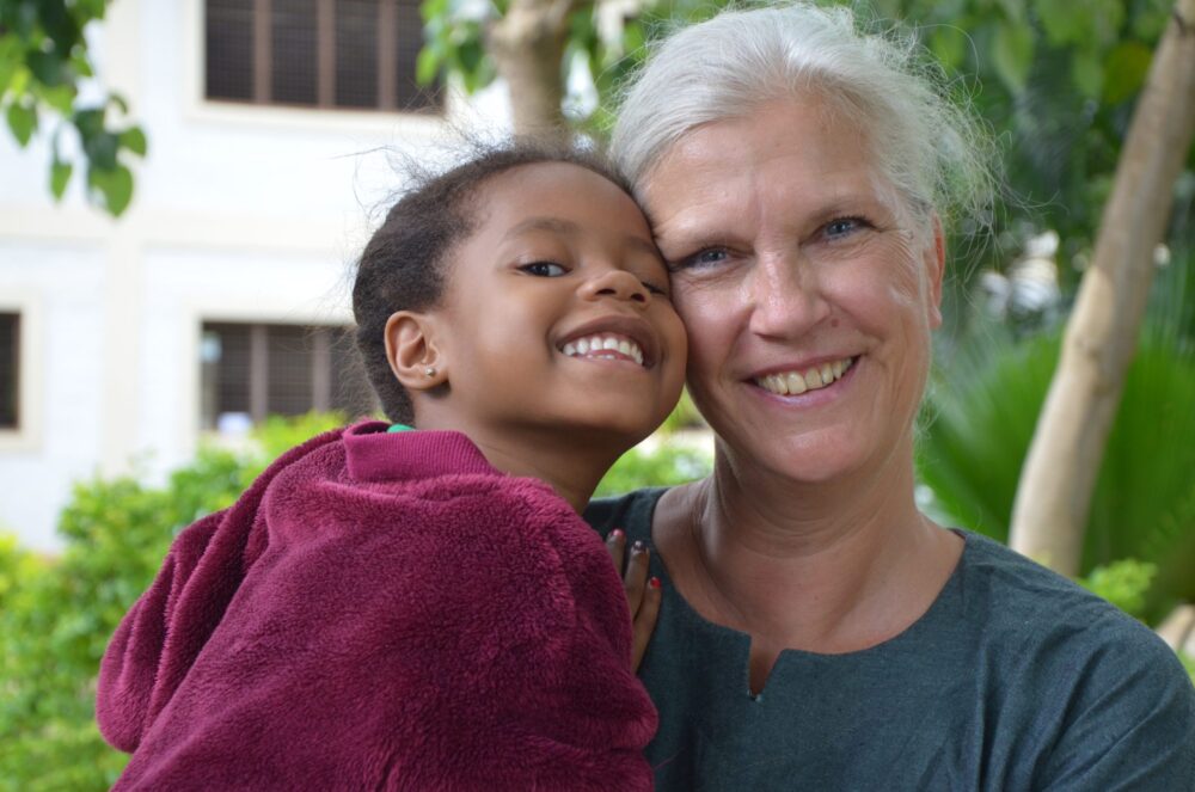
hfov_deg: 26.0
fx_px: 2585
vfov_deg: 17.4
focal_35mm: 78
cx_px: 598
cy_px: 396
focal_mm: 52
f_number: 5
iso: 400
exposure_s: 1/100
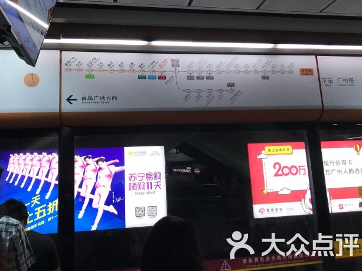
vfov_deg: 44.1
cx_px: 168
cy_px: 121
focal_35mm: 32
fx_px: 334
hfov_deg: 56.8
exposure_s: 1/33
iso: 32
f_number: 1.8
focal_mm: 3.99
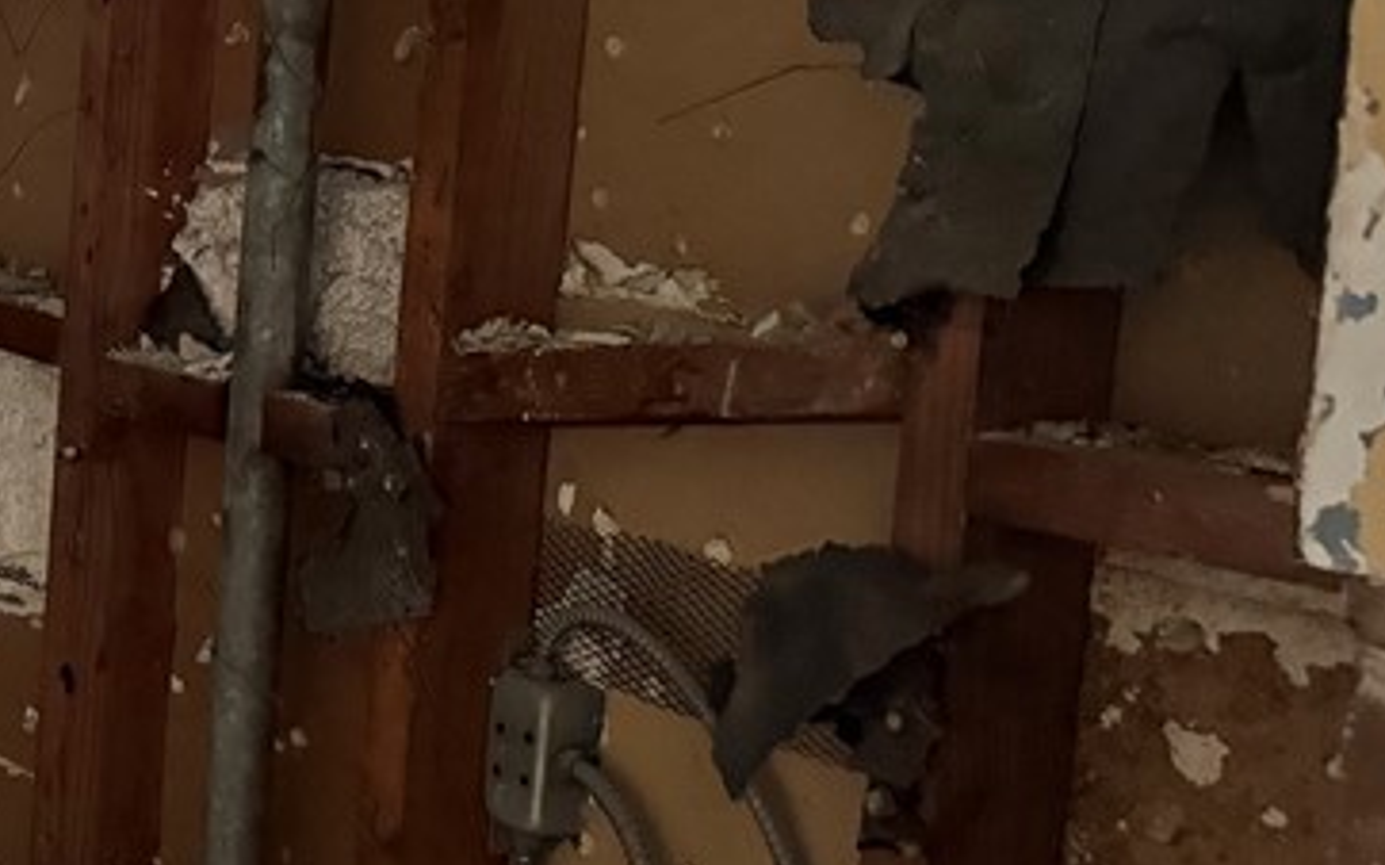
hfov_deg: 24.2
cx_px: -513
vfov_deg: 18.1
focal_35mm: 72
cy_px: 356
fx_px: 2717
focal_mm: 6.76
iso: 1600
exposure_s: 1/25
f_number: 1.78
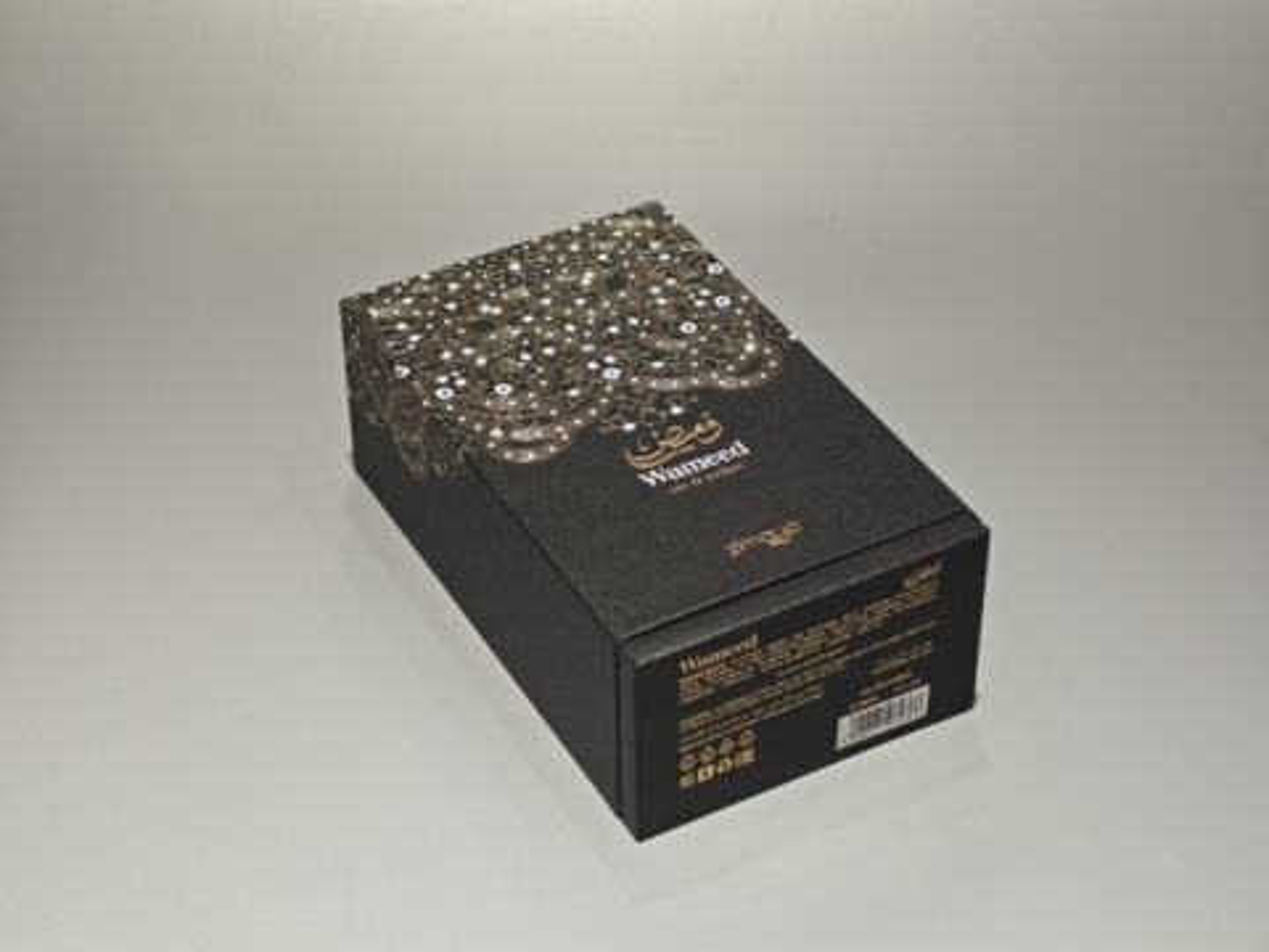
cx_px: 634
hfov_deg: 26.0
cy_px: 476
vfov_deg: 19.6
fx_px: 2749
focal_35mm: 75
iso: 125
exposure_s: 1/100
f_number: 2
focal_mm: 10.1
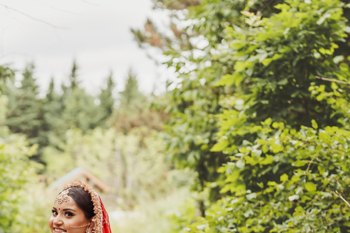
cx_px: 41
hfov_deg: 12.9
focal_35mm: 158
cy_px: 284
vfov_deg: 8.6
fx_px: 1536
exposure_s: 1/640
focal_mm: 50
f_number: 2
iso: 100
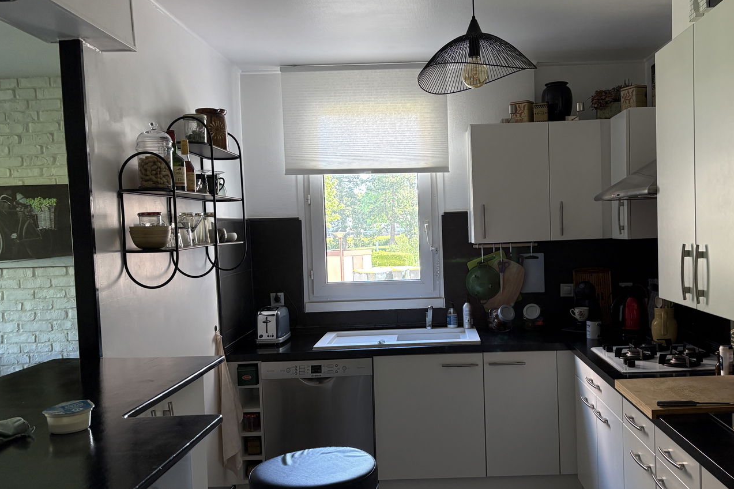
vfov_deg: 38.9
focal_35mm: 34
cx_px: 434
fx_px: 693
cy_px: 258
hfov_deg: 55.5
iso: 160
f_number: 1.6
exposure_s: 1/60
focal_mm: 5.96
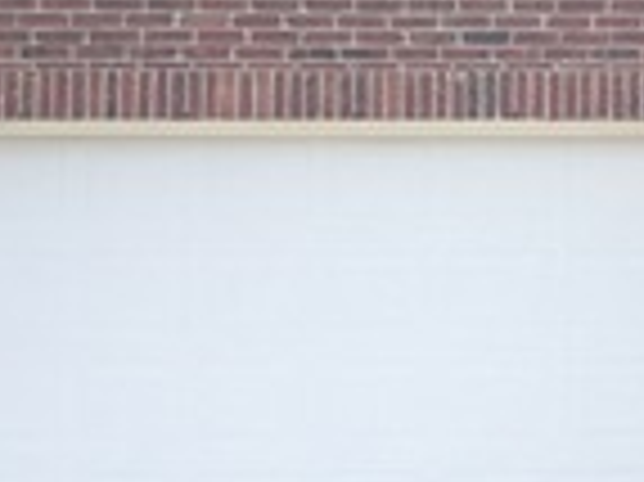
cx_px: 1027
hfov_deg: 14.0
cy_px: 135
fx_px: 2417
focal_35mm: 130
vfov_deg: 11.4
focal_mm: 4.15
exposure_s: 1/230
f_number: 2.2
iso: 32
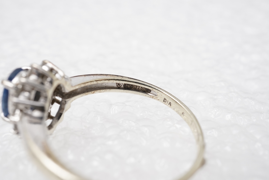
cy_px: 90
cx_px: 134
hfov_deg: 43.6
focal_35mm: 45
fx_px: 336
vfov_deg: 29.9
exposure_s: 1/125
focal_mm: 30
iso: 250
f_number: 20
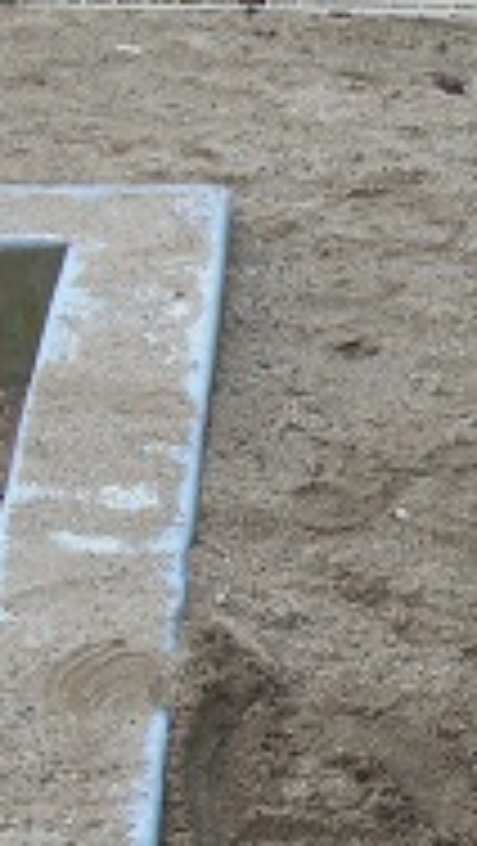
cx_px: 752
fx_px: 2626
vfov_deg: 18.2
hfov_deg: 10.0
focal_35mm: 117
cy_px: 601
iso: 100
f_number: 3.3
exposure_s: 1/60
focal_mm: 8.2
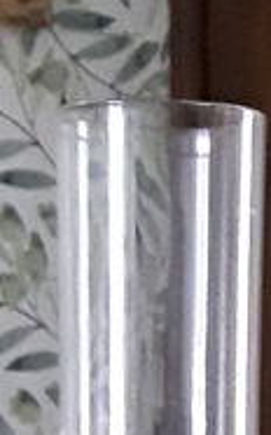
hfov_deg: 8.5
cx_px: 278
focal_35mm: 154
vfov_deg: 10.9
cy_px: 1127
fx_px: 1823
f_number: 1.9
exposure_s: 1/17
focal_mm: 2.91
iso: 250
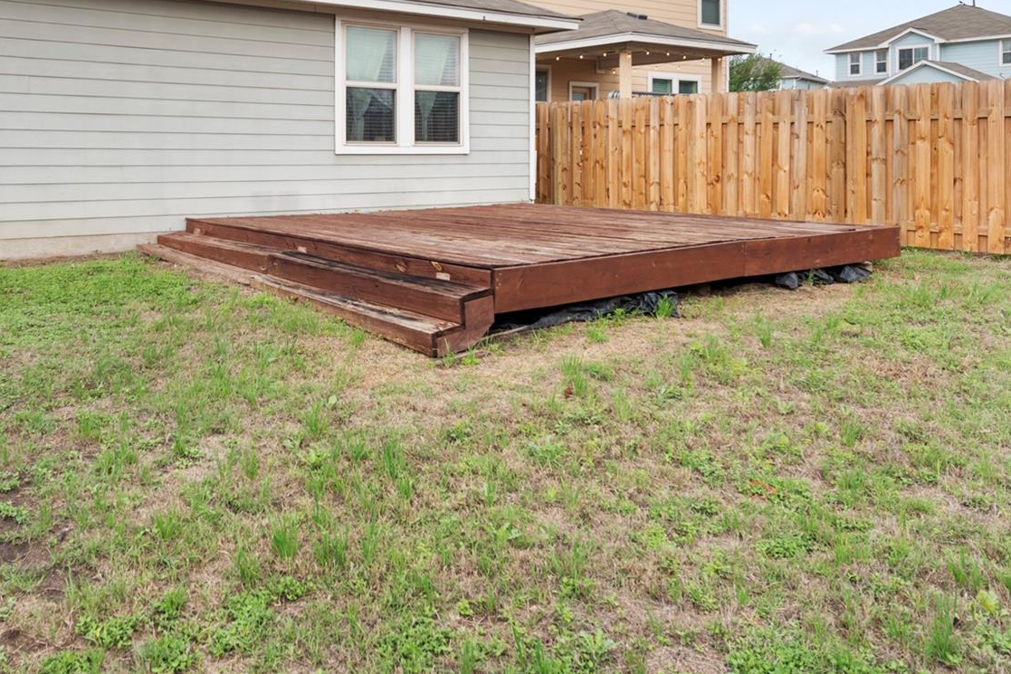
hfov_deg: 55.5
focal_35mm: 33
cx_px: 306
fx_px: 927
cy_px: 166
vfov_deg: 38.9
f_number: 8
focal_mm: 18
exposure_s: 1/50
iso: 400
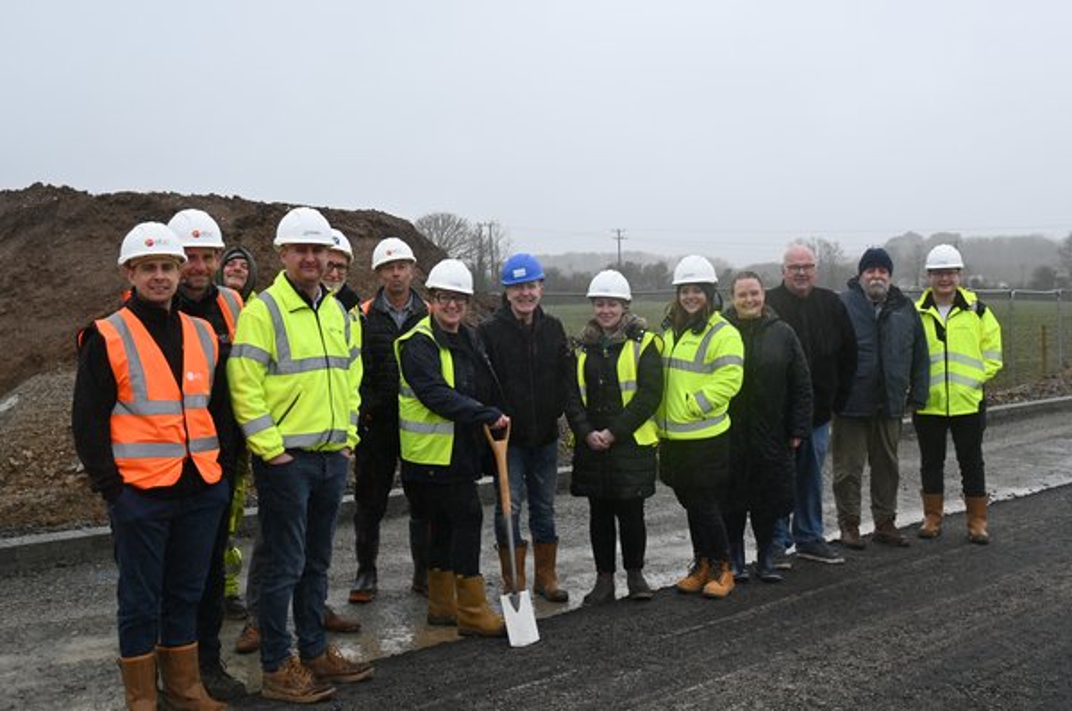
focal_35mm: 38
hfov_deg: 51.4
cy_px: 356
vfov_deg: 35.4
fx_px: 1115
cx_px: 536
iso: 180
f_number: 5.6
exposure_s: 1/250
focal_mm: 25
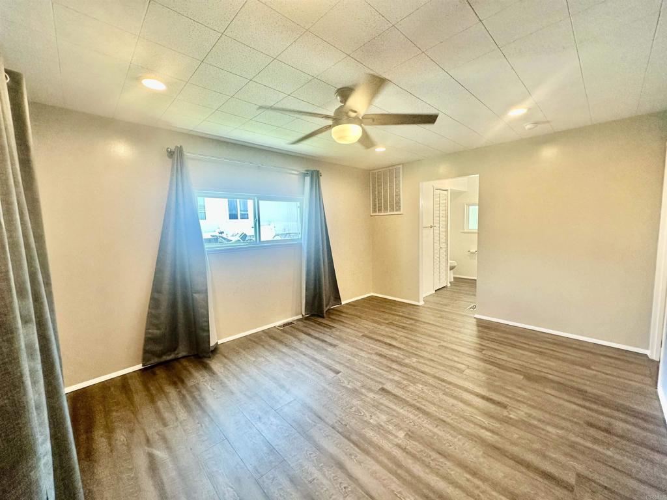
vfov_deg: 85.7
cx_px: 334
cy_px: 250
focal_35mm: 14
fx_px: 270
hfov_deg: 102.1
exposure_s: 1/120
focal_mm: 2.22
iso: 160
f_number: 2.2
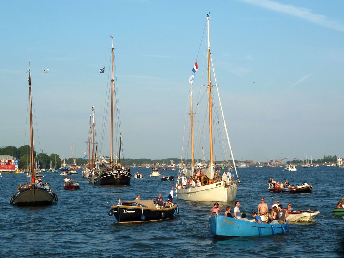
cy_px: 129
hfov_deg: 25.0
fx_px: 775
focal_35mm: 78
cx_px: 172
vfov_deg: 18.9
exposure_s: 1/500
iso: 80
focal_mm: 12.8
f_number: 4.5
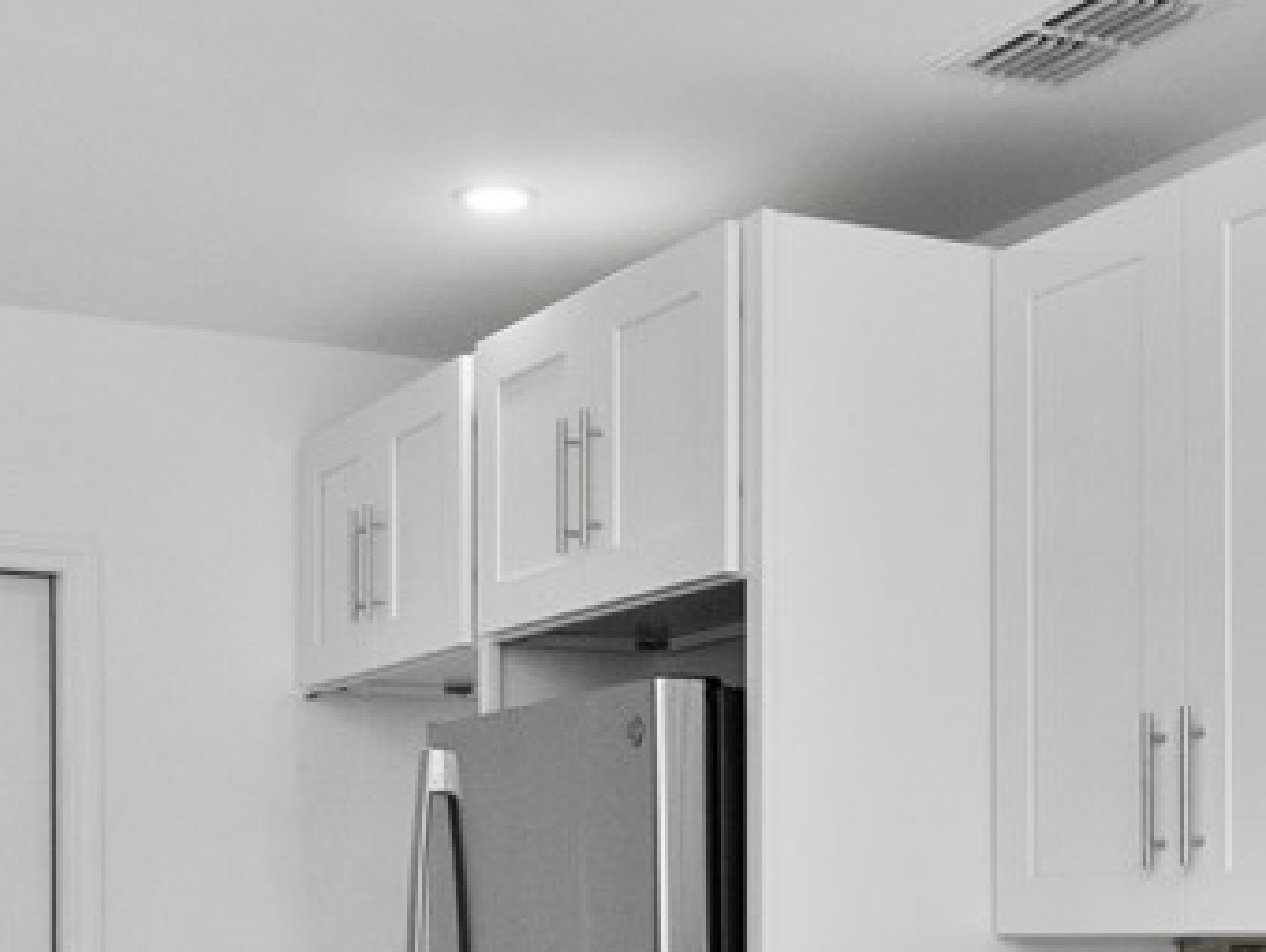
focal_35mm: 66
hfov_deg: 29.3
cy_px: 974
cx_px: 736
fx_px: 2416
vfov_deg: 21.4
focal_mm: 7
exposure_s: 1/60
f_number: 8
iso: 400
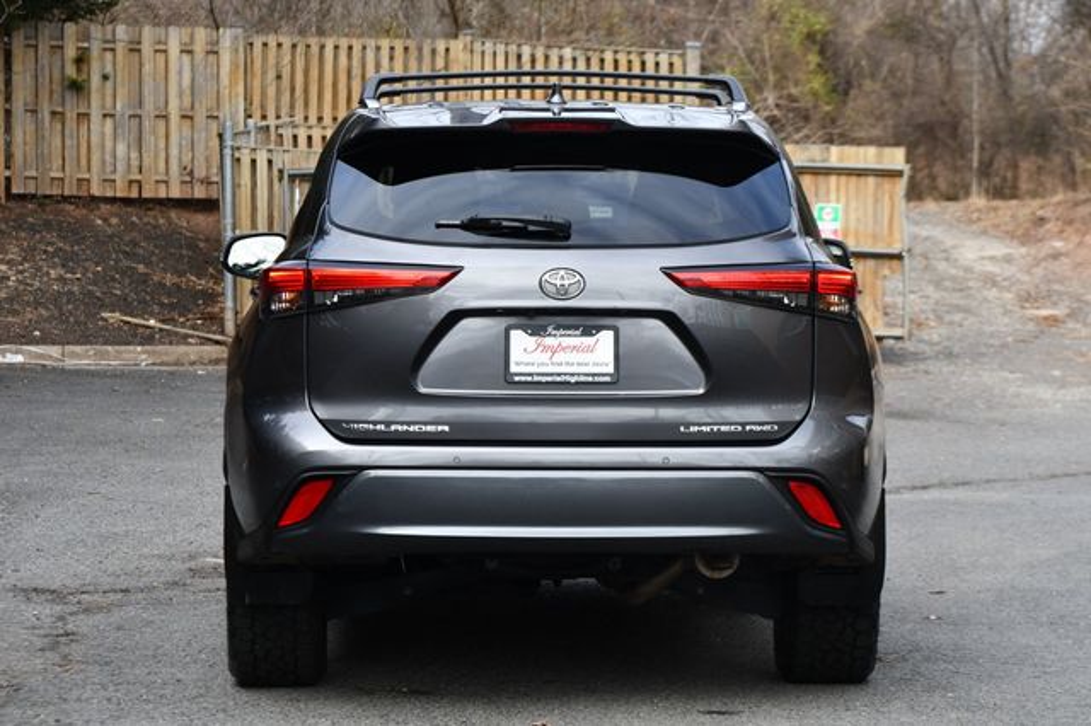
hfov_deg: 16.1
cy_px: 363
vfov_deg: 10.8
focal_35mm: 127
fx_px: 3847
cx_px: 546
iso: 200
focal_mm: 85
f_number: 6.3
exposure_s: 1/250
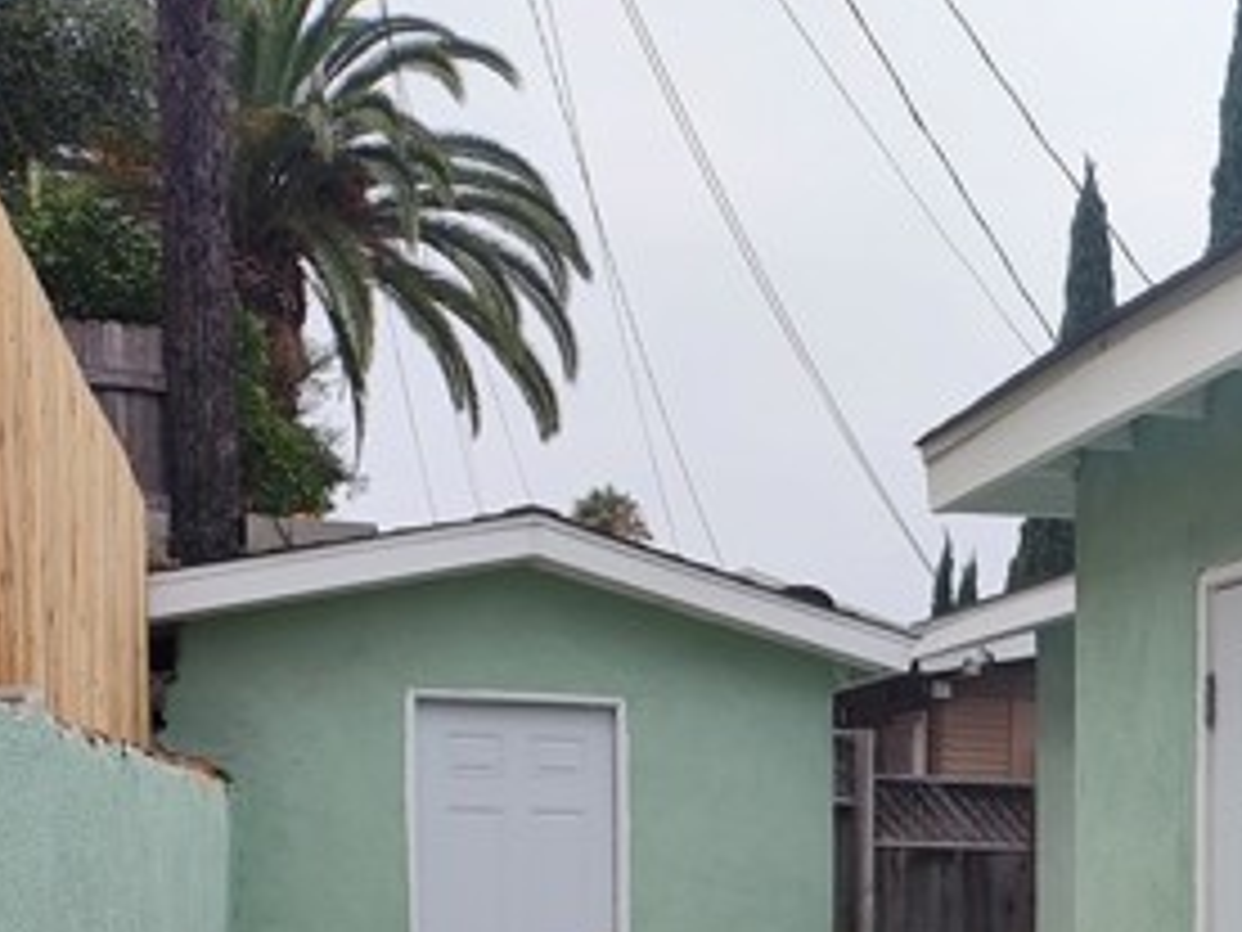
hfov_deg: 29.6
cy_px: 955
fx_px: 2081
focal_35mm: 58
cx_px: 1404
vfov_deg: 24.0
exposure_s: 1/1774
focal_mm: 4.71
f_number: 1.7
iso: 100
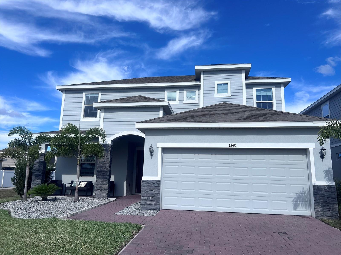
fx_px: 256
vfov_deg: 53.1
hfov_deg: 67.3
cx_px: 170
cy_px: 128
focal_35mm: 26
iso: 50
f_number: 1.5
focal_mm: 5.7
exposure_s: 1/5587
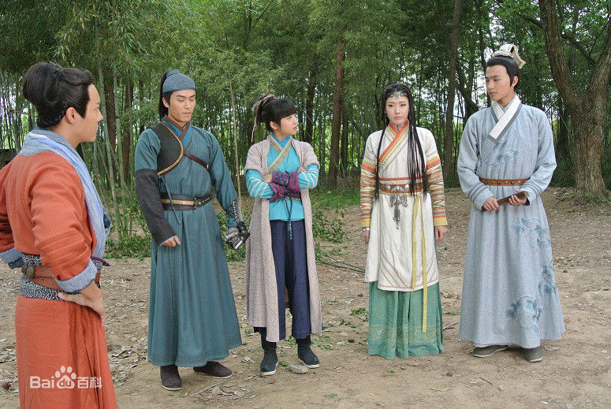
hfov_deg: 49.5
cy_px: 204
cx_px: 306
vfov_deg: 34.3
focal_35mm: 39
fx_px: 663
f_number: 4
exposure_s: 1/60
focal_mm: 14.5
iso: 220
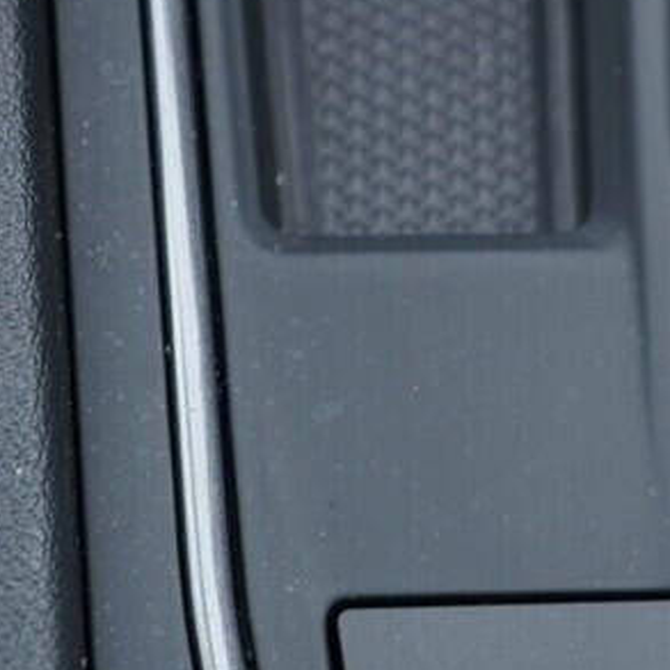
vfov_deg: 15.9
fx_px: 2343
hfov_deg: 15.5
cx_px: 860
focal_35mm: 107
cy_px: 710
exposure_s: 1/40
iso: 200
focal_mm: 24
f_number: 2.8
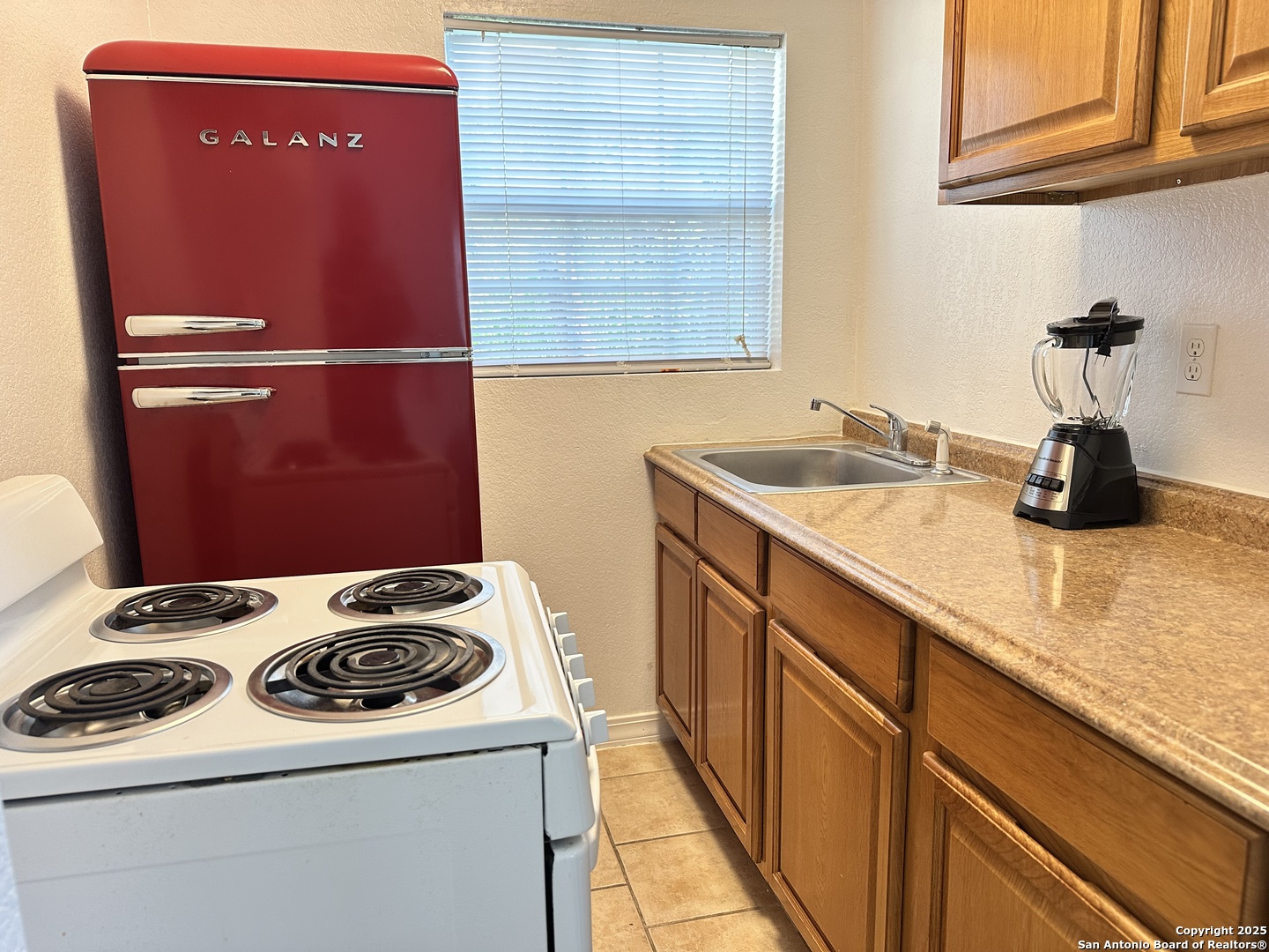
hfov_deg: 71.6
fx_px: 880
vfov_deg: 56.8
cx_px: 634
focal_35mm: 24
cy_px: 476
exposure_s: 1/60
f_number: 1.78
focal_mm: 6.86
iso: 200
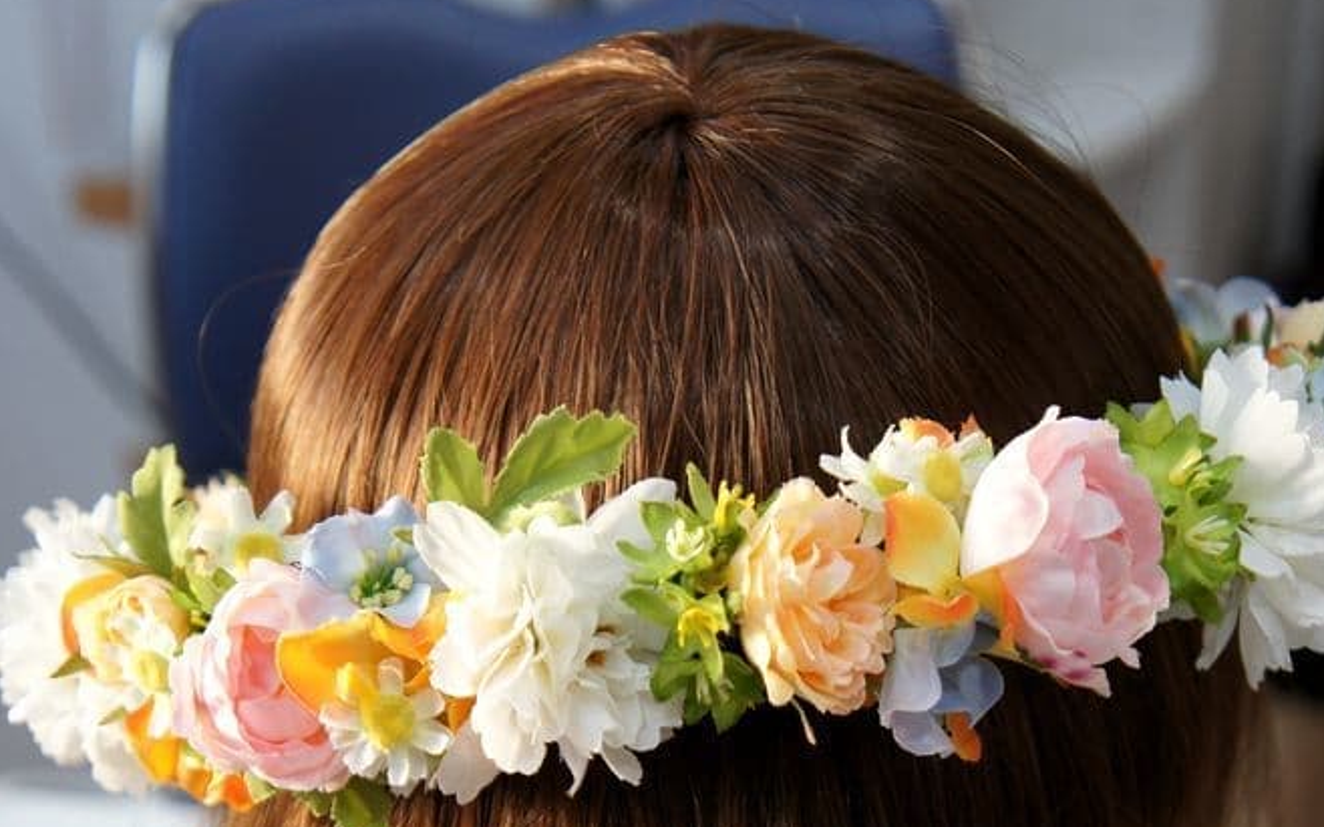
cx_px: 664
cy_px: 960
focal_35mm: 79
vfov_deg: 15.9
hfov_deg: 26.2
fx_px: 2850
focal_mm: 34
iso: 400
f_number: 4.5
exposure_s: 1/60
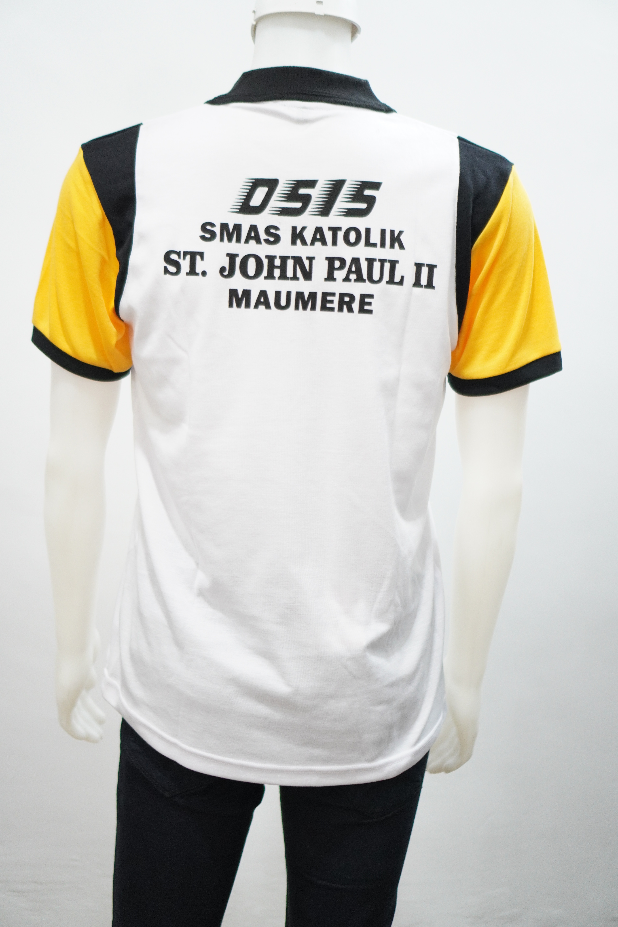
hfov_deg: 25.8
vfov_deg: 37.9
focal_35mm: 52
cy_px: 464
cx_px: 309
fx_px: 1352
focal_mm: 35
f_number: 1.8
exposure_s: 1/125
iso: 800
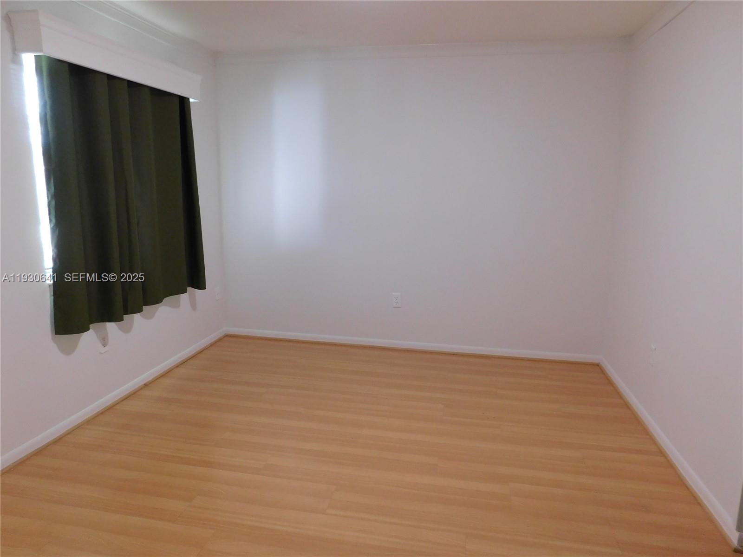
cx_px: 372
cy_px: 278
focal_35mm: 23
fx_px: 494
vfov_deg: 58.9
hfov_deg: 73.9
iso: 280
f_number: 3
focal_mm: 4
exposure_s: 1/30
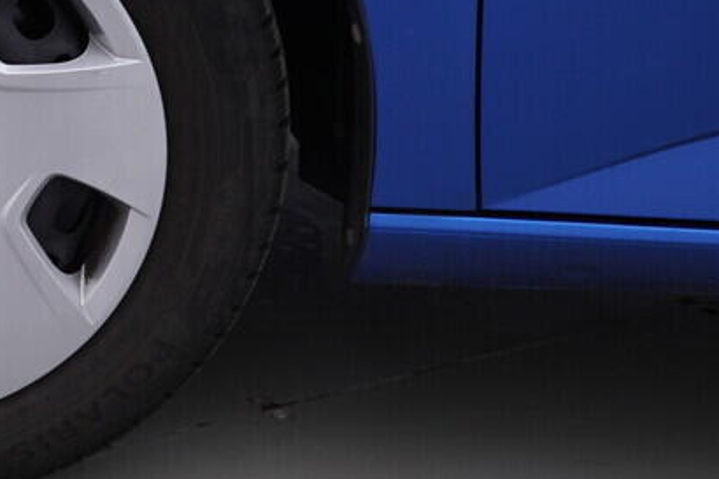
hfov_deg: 21.4
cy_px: 203
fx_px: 1797
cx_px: -91
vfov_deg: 15.2
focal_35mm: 90
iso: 125
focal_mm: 24
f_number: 4
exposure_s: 1/80
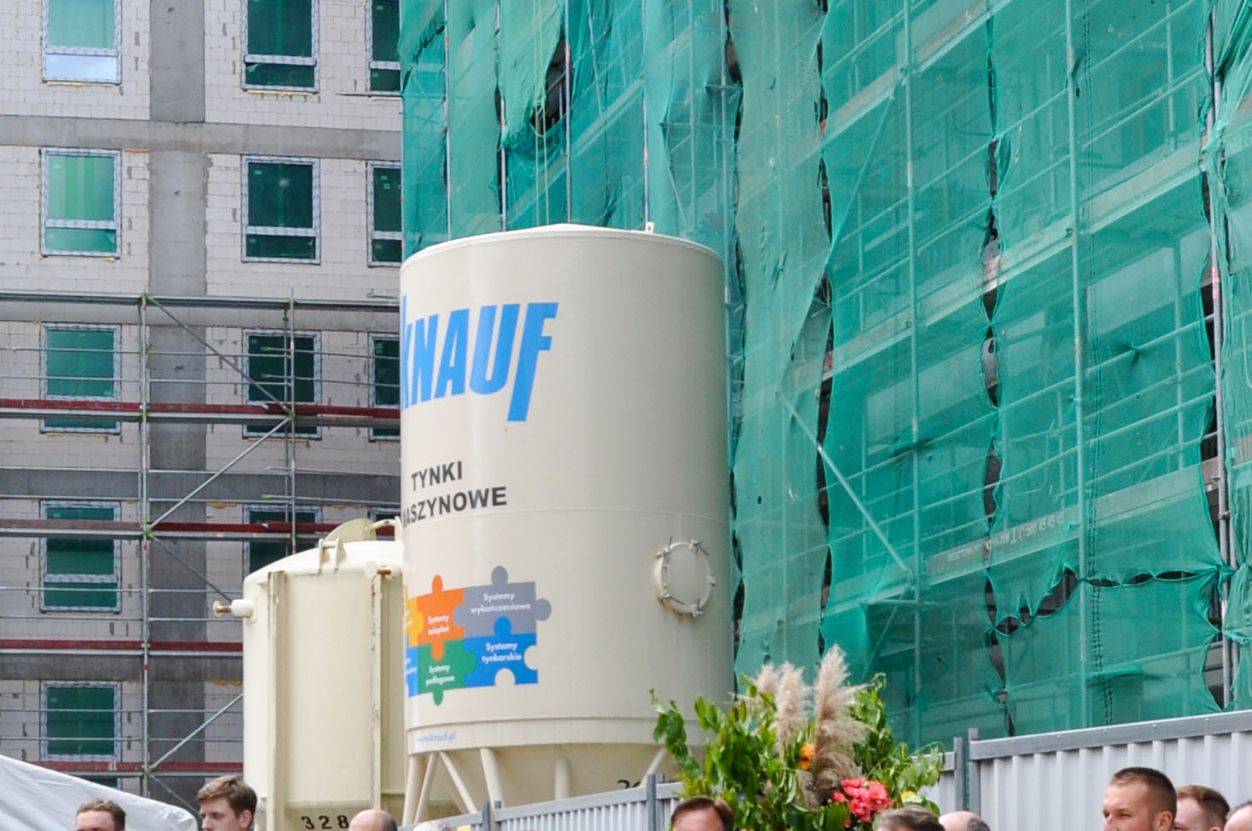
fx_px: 2743
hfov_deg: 25.5
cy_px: 822
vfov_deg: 16.9
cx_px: 355
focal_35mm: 79
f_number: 7.1
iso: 200
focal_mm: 18
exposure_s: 1/200
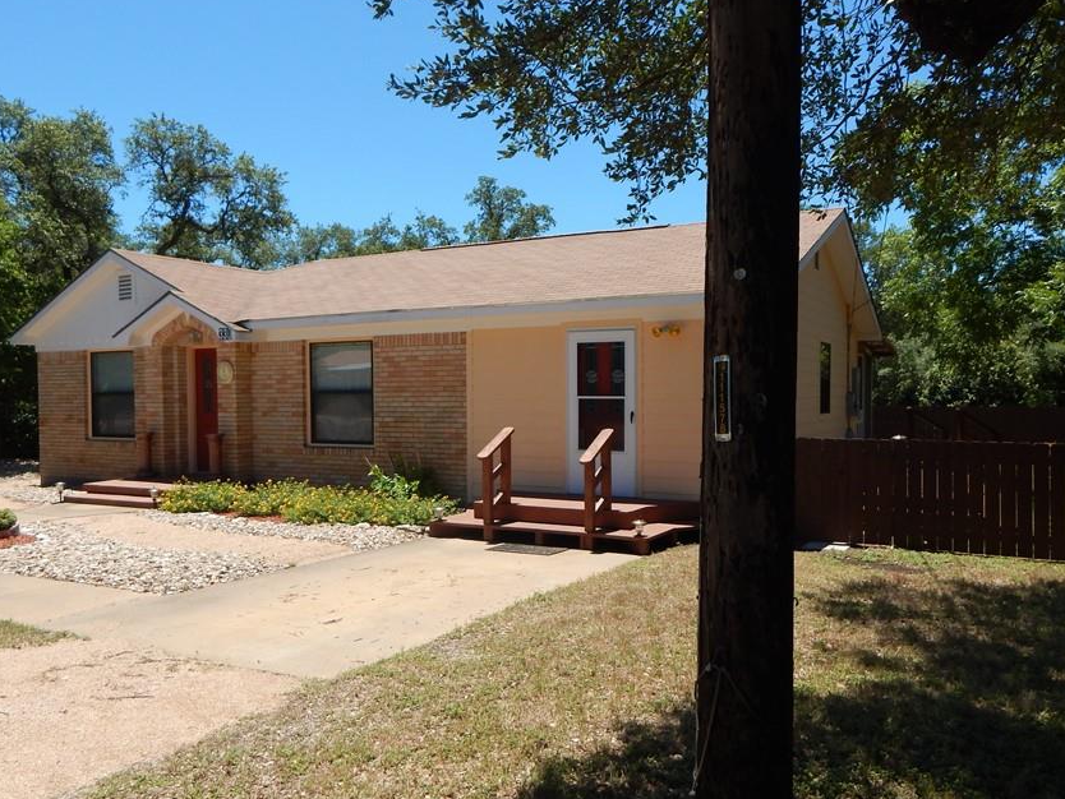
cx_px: 545
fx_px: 831
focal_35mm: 27
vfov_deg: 51.4
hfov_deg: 65.3
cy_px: 414
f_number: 6
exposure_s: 1/400
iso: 125
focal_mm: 4
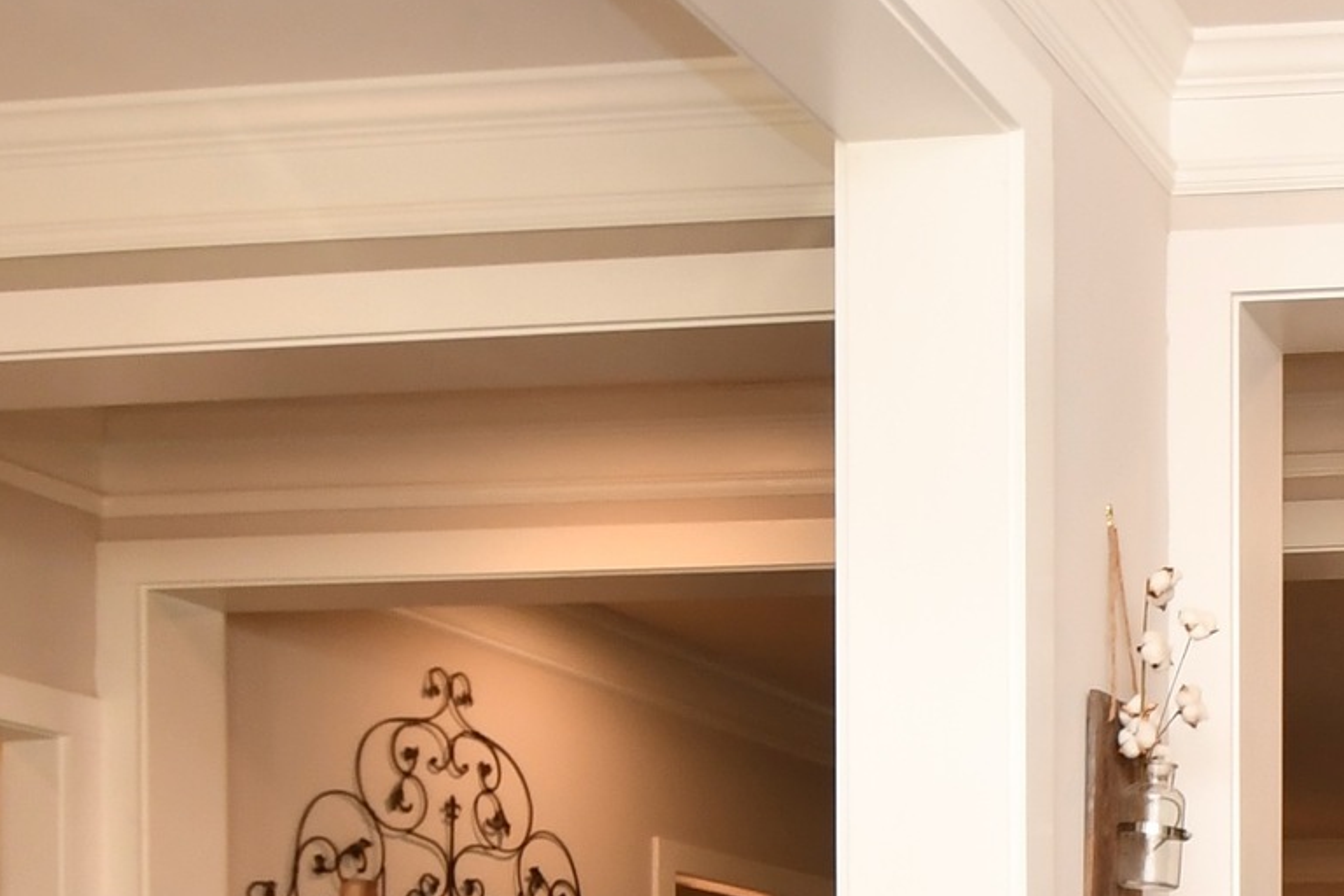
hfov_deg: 27.8
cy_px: 1153
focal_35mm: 60
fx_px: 2240
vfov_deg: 20.7
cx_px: 1746
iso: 450
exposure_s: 1/60
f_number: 4
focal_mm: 10
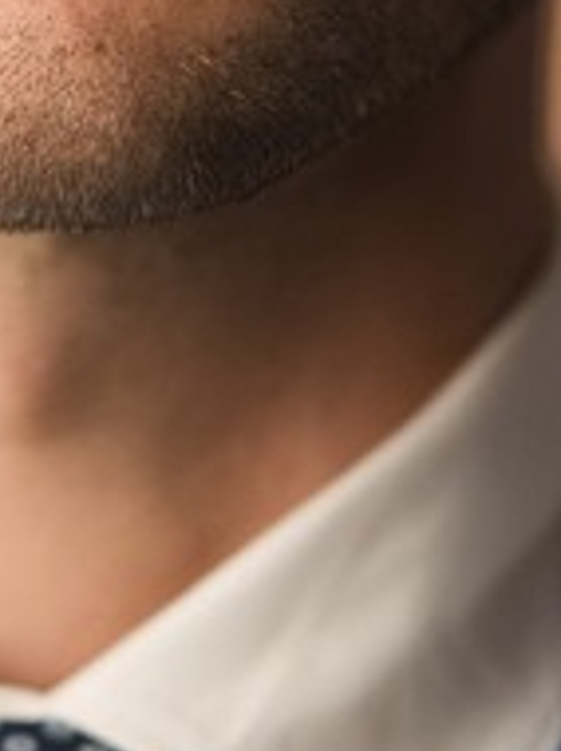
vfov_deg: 3.1
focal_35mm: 639
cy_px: 142
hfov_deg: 2.3
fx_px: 13839
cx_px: -8
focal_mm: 105
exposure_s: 1/320
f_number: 1.4
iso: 125
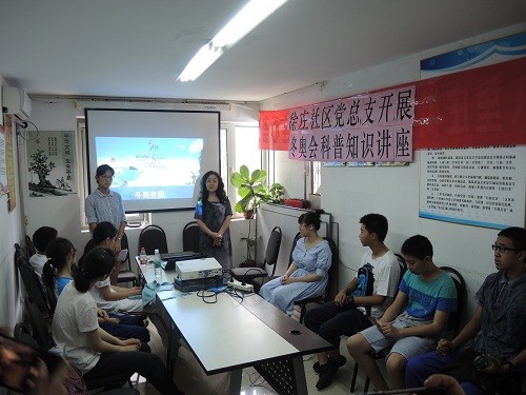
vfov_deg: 49.7
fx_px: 425
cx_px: 263
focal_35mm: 28
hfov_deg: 63.4
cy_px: 198
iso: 160
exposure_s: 1/30
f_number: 2
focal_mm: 6
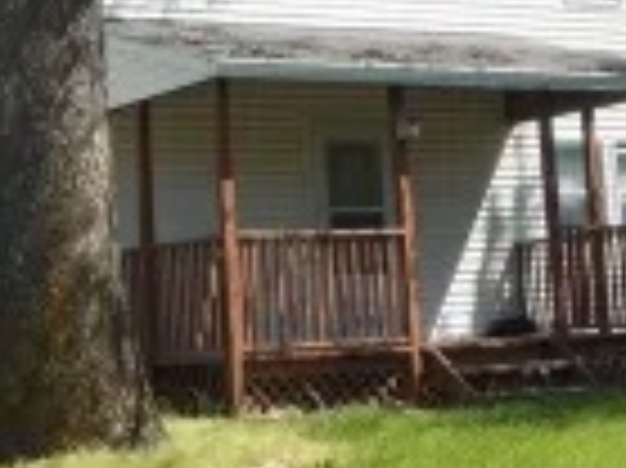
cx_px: 171
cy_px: 90
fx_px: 1771
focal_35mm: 98
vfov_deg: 15.0
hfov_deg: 19.9
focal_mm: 6.1
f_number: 3.3
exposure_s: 1/1500
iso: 125
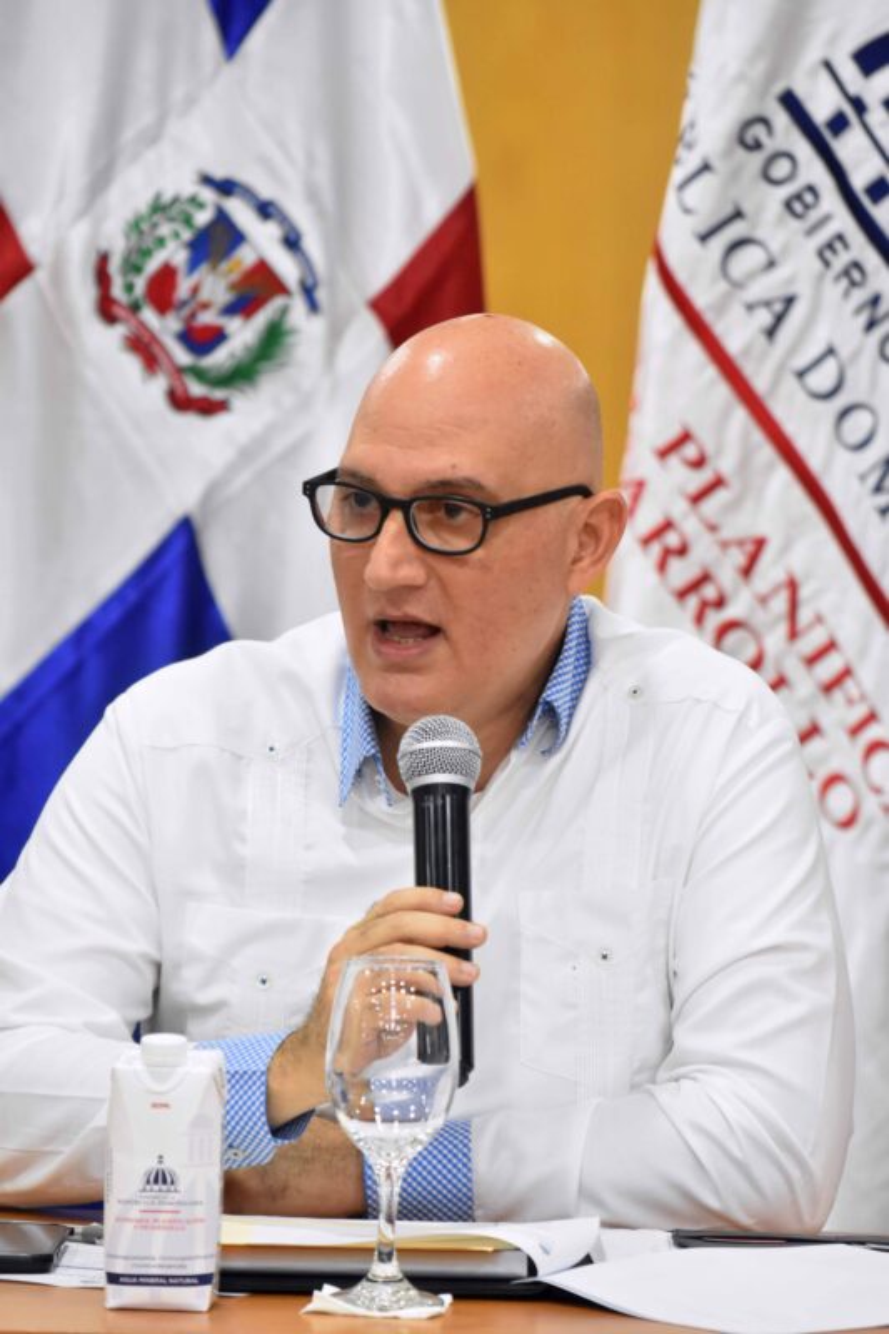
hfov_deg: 5.2
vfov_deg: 7.8
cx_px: 444
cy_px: 667
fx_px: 9727
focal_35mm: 262
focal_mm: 175
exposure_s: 1/90
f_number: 4
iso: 2200
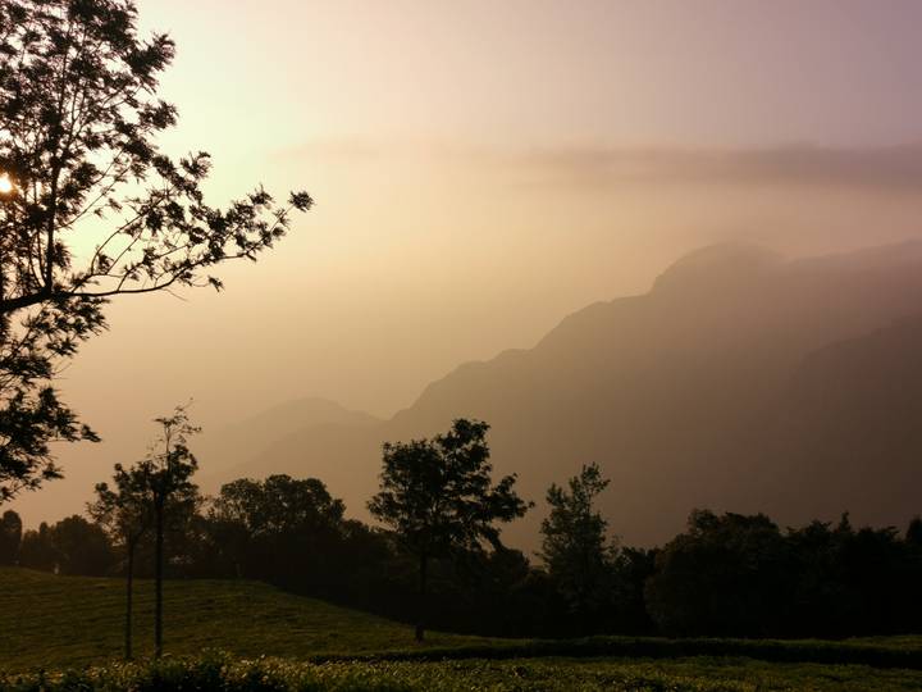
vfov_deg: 39.7
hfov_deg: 51.4
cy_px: 346
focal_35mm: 36
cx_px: 461
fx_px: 959
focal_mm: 5.58
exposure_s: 1/1866
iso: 50
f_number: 1.8
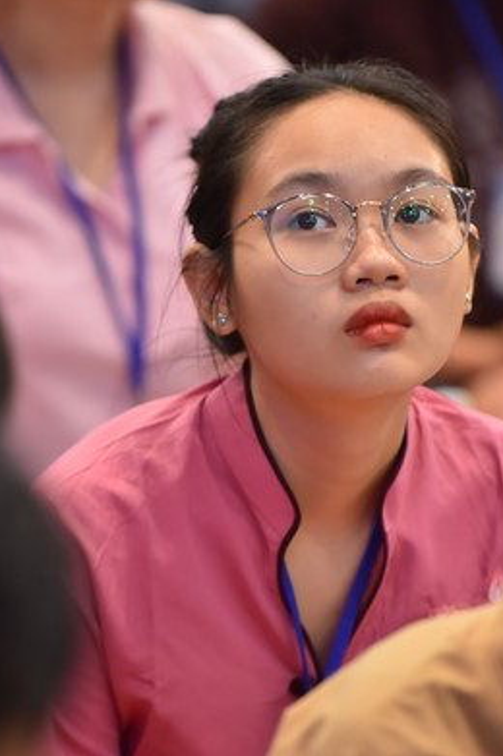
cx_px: 249
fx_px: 6109
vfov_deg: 7.1
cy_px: 333
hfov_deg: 4.7
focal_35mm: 291
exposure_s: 1/200
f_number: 2.8
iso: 1600
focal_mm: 175
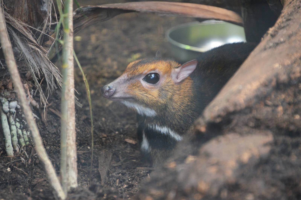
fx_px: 3379
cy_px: 100
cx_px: 150
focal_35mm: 405
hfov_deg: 5.1
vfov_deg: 3.4
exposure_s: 1/25
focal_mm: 270
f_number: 6.3
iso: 2500
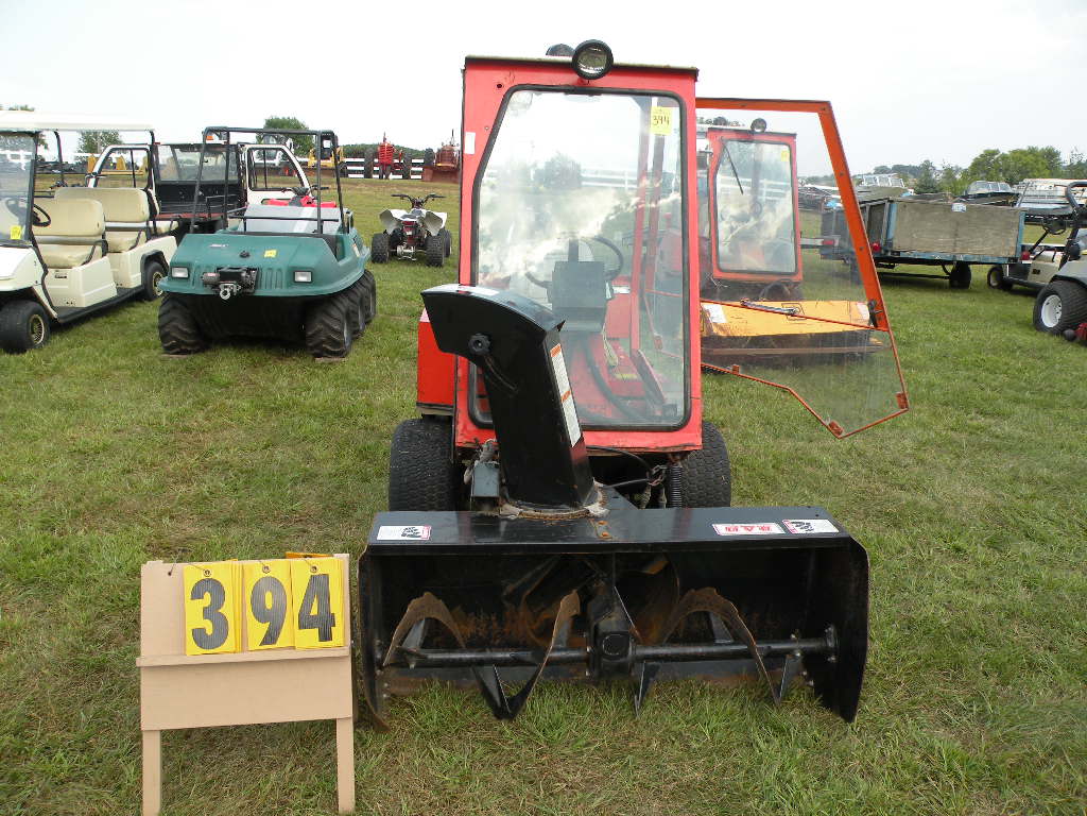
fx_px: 848
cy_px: 408
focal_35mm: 27
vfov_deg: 51.4
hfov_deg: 65.3
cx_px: 544
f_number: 4.5
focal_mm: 4.7
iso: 64
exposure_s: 1/126
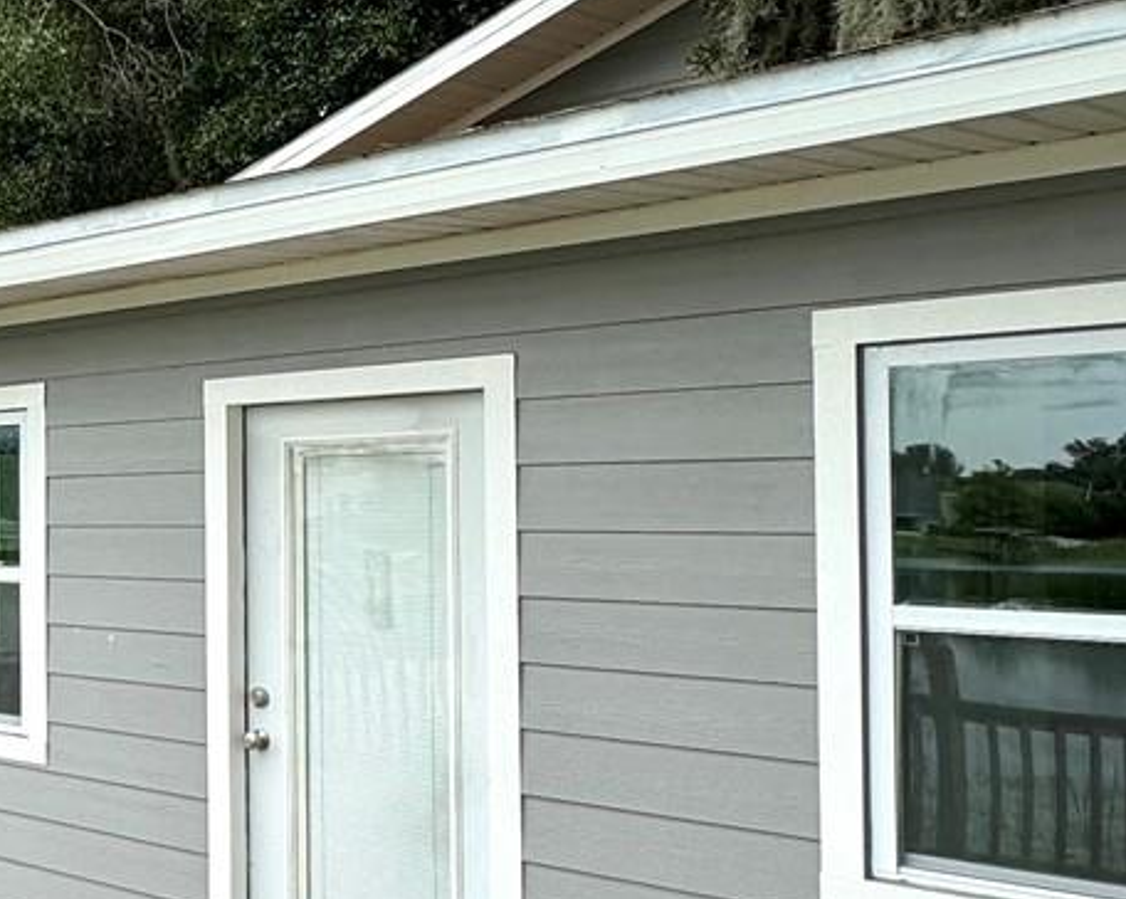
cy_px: 477
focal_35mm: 48
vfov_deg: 31.4
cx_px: -328
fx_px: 1598
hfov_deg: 30.7
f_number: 2.2
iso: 50
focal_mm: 2.22
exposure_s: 1/515
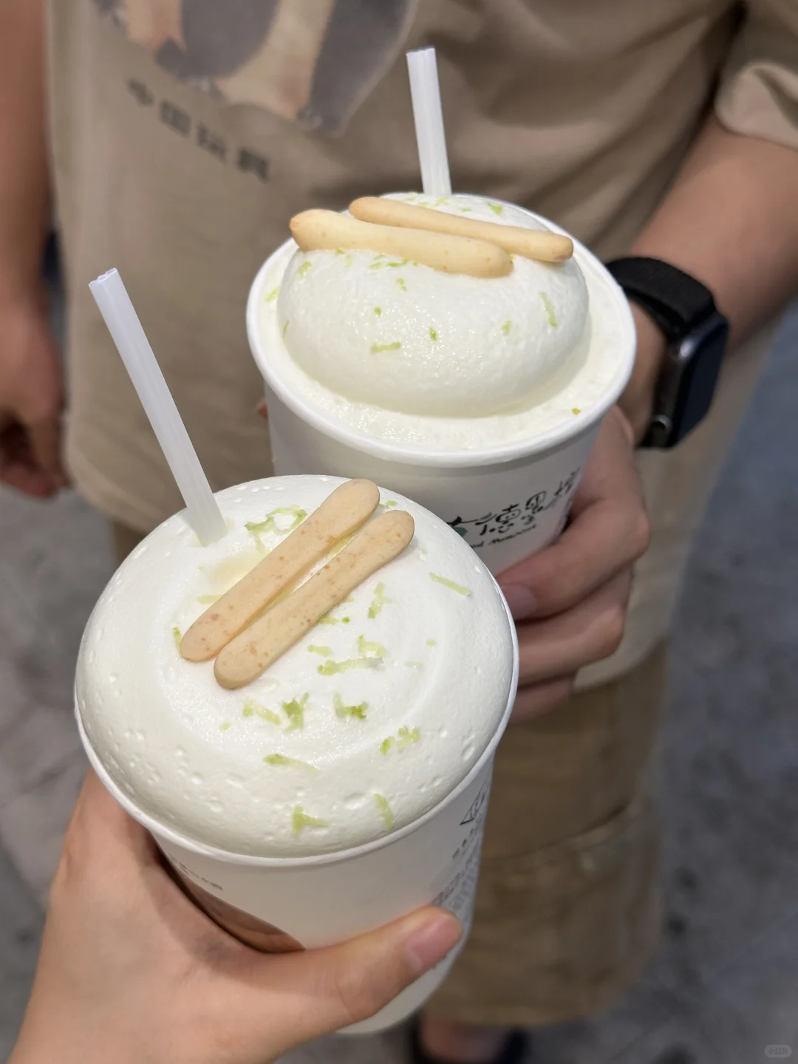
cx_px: 399
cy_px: 532
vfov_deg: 39.7
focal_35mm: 48
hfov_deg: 30.3
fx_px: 1475
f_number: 1.78
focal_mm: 6.86
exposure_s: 1/371
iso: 64
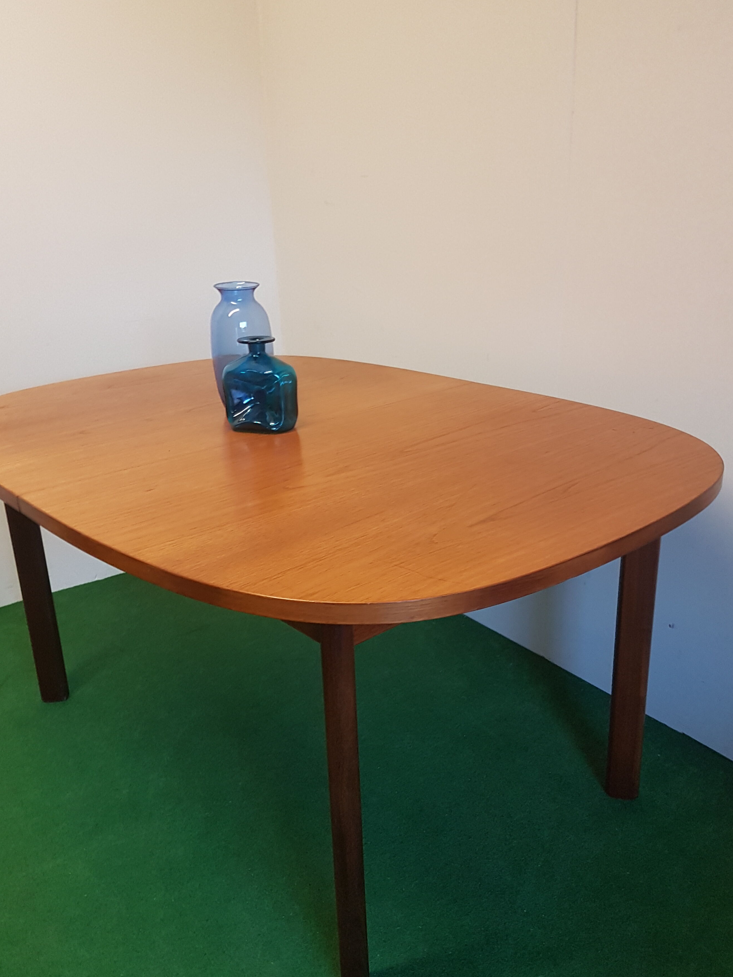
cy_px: 509
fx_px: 847
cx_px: 359
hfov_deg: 46.8
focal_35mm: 30
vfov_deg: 59.9
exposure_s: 1/25
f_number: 1.7
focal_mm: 4.2
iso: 160
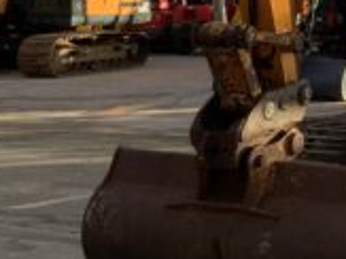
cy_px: -96
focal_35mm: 114
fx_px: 1139
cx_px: 478
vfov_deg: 12.5
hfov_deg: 16.2
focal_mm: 3
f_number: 1.8
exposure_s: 1/842
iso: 16
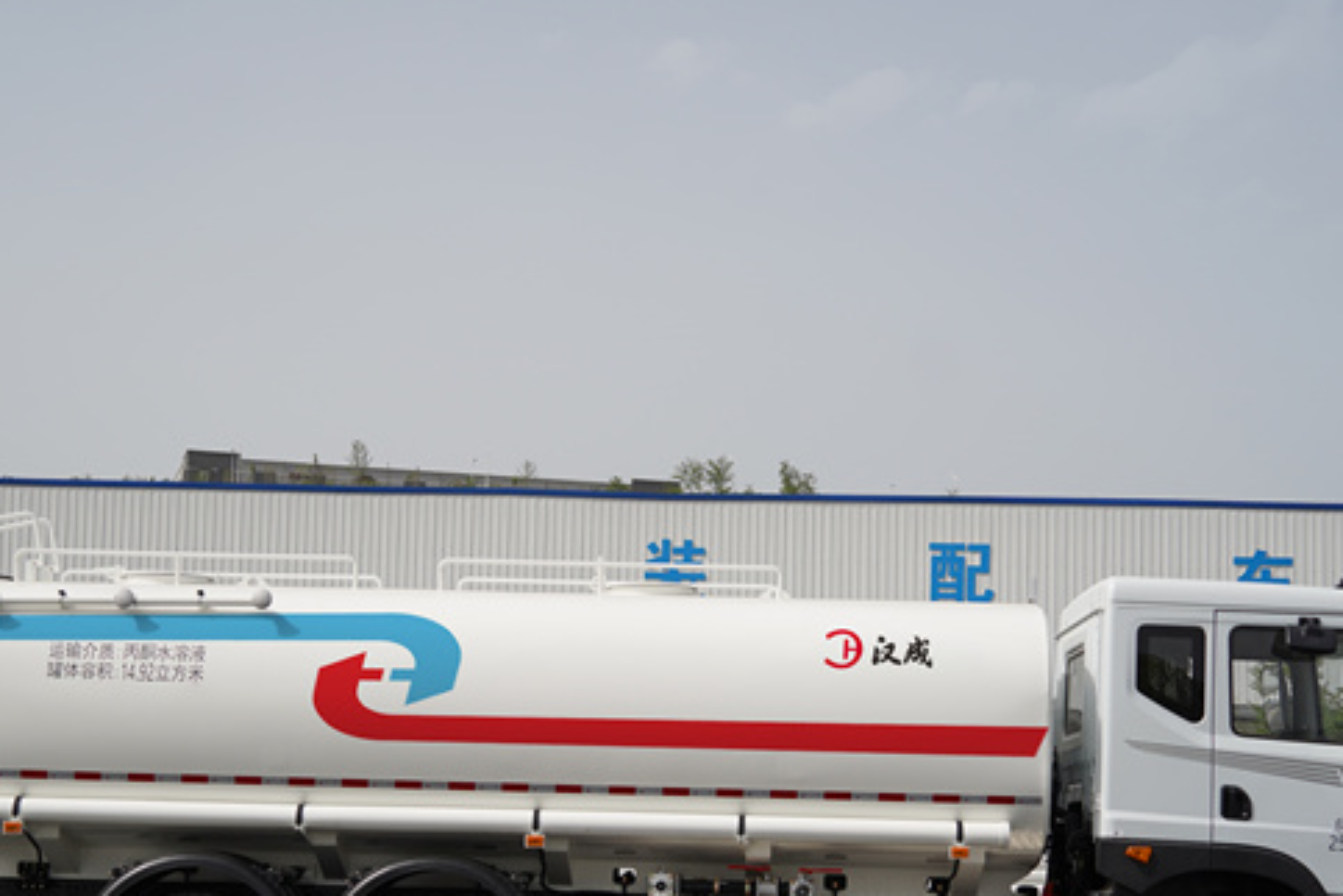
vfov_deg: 23.2
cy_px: 639
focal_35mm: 58
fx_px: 2164
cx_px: 612
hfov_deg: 34.5
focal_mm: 35
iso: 125
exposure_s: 1/800
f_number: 3.2
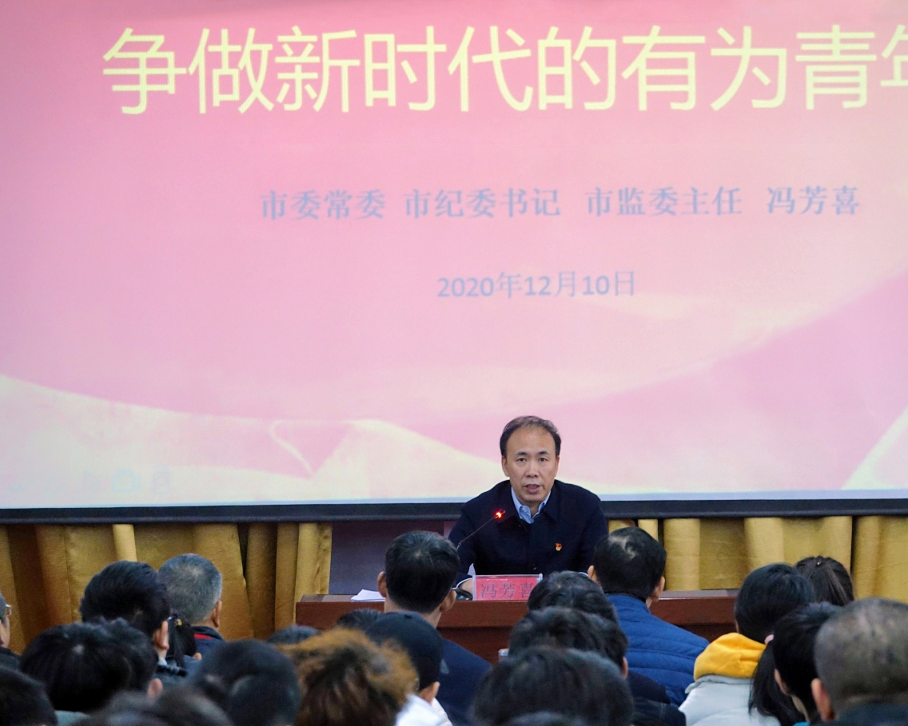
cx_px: 518
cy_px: 363
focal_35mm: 226
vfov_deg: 6.8
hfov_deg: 8.5
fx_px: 6074
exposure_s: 1/30
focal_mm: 73.24
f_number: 4
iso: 800
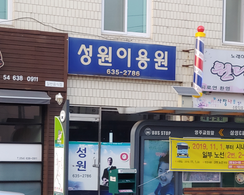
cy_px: 119
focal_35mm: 111
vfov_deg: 13.9
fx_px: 802
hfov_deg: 17.3
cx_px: 119
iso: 400
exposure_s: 1/60
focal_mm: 5.88
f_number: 2.4
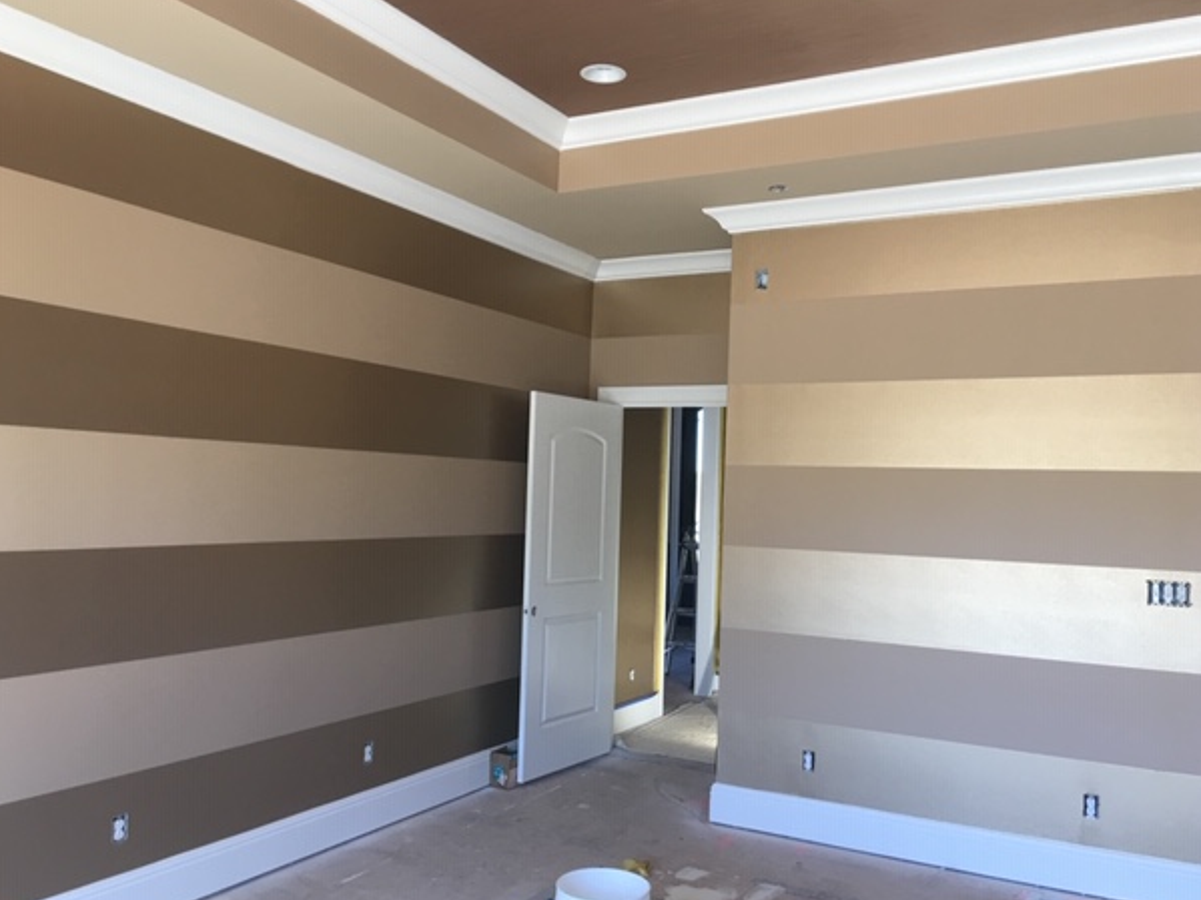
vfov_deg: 45.4
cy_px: 471
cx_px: 604
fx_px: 1075
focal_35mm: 31
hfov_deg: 58.4
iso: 25
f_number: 2.2
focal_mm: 4.15
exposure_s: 1/40
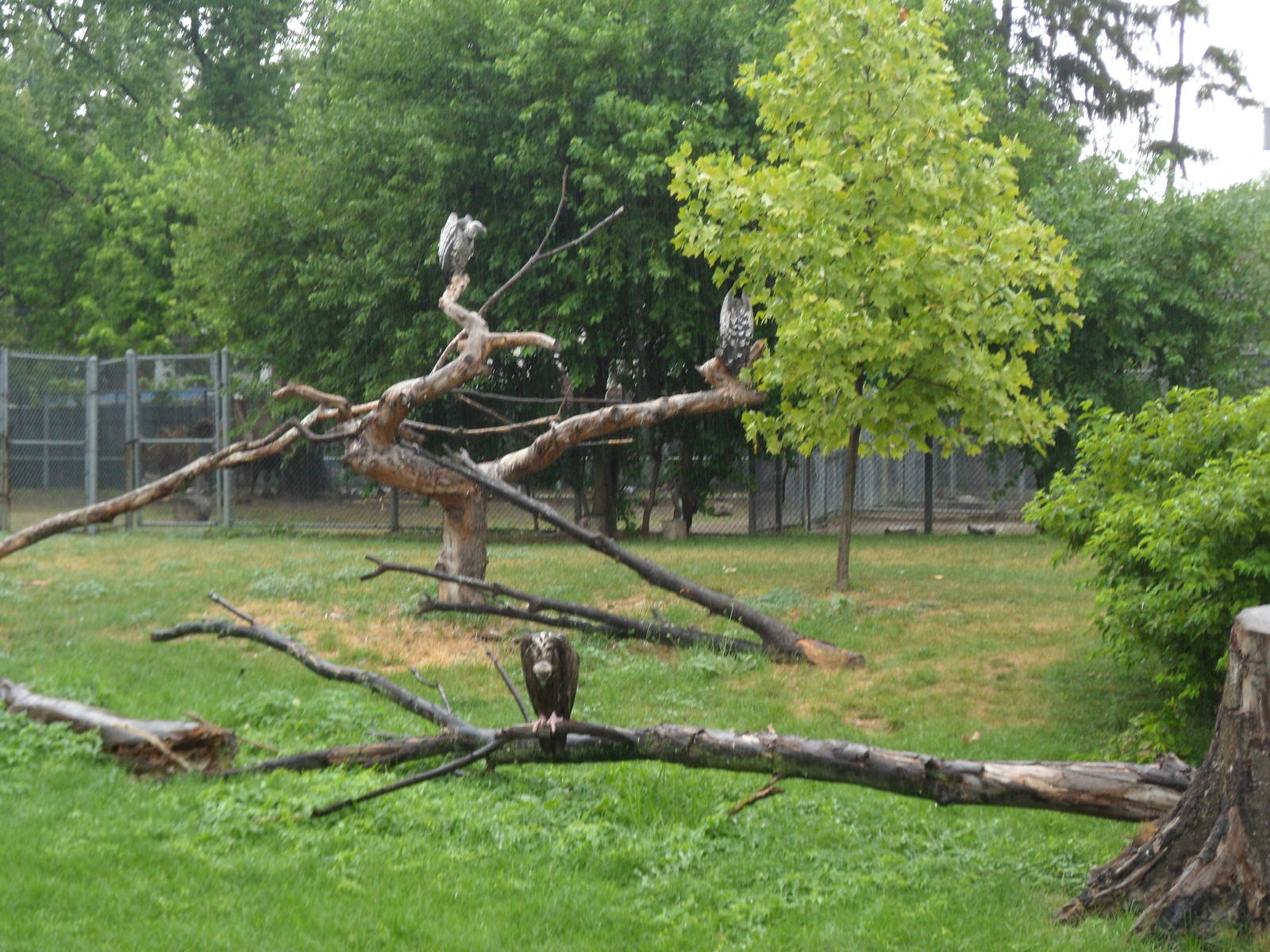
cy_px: 476
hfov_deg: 28.6
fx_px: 2495
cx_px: 635
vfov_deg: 21.6
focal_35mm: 68
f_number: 4.7
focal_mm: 10.6
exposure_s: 1/45
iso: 100
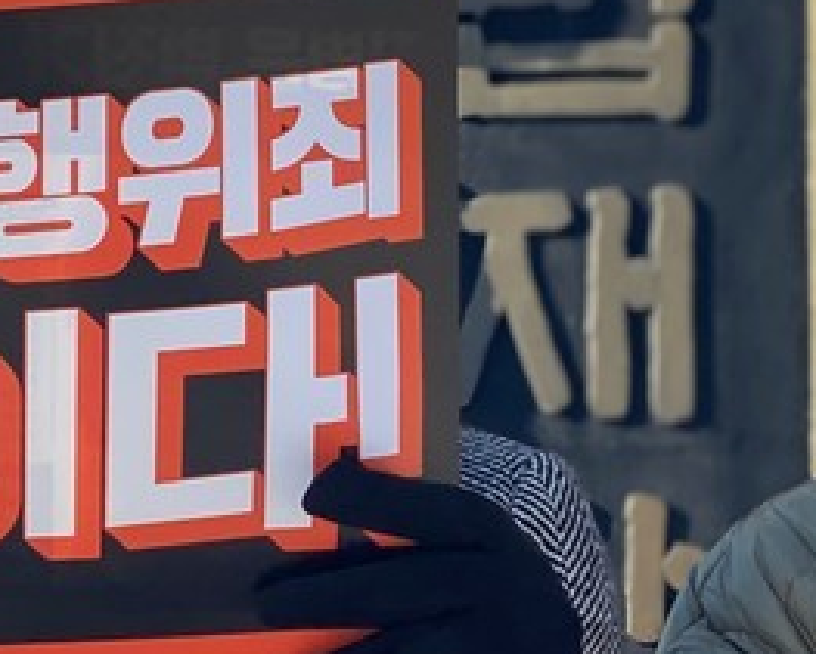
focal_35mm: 185
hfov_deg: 10.4
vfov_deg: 8.4
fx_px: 4473
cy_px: 329
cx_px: 462
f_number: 2
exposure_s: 1/428
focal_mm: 6
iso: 20
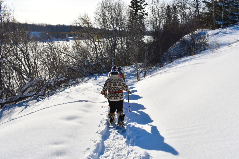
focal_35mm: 30
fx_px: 199
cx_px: 120
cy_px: 80
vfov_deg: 43.6
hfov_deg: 61.9
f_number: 11
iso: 200
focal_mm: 20
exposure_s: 1/500
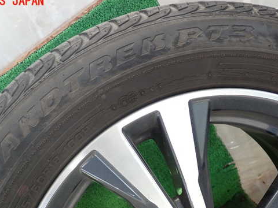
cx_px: 112
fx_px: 321
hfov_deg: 46.6
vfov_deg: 35.8
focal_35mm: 40
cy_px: 124
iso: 200
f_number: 2.4
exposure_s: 1/125
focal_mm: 5.79
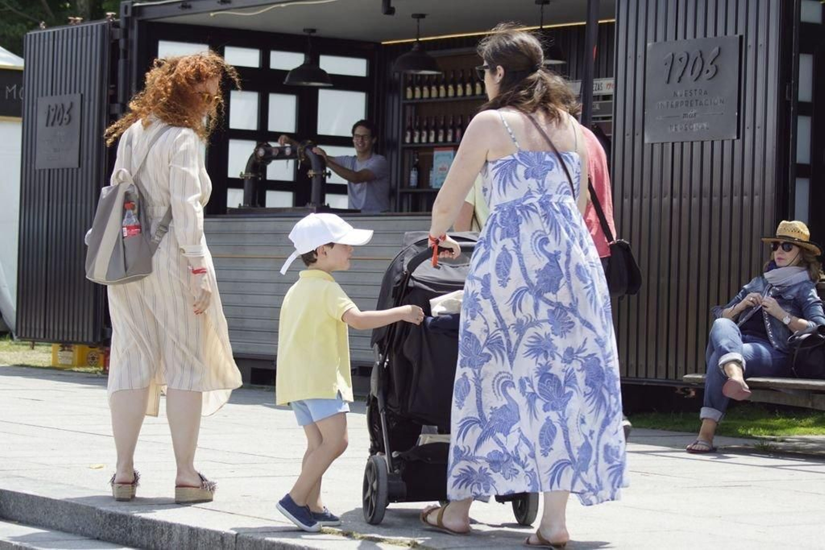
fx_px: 2578
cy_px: 275
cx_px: 412
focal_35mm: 112
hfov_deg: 18.2
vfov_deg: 12.2
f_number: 6.3
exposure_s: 1/250
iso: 100
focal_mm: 75
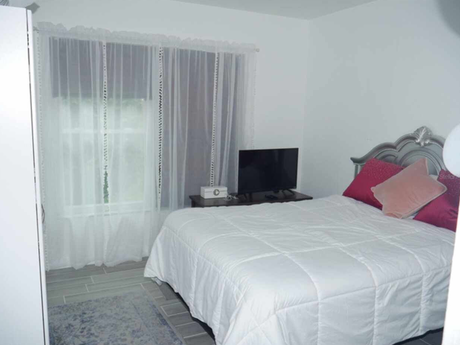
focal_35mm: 29
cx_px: 230
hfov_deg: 61.7
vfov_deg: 48.2
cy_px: 176
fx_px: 385
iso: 200
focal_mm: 14
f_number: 4
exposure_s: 1/25
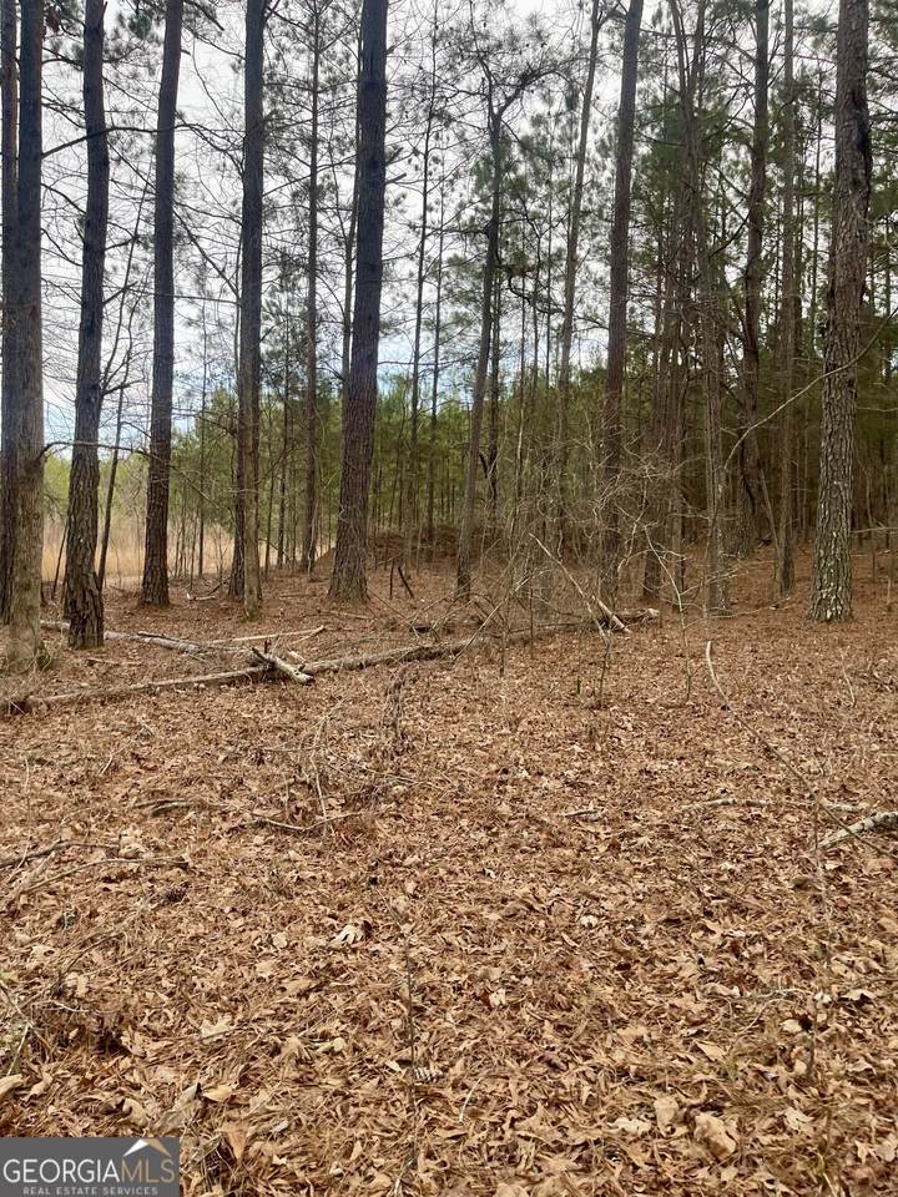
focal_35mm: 25
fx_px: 865
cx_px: 449
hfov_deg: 54.9
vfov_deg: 69.4
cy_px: 598
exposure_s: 1/281
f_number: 1.6
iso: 32
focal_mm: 5.1
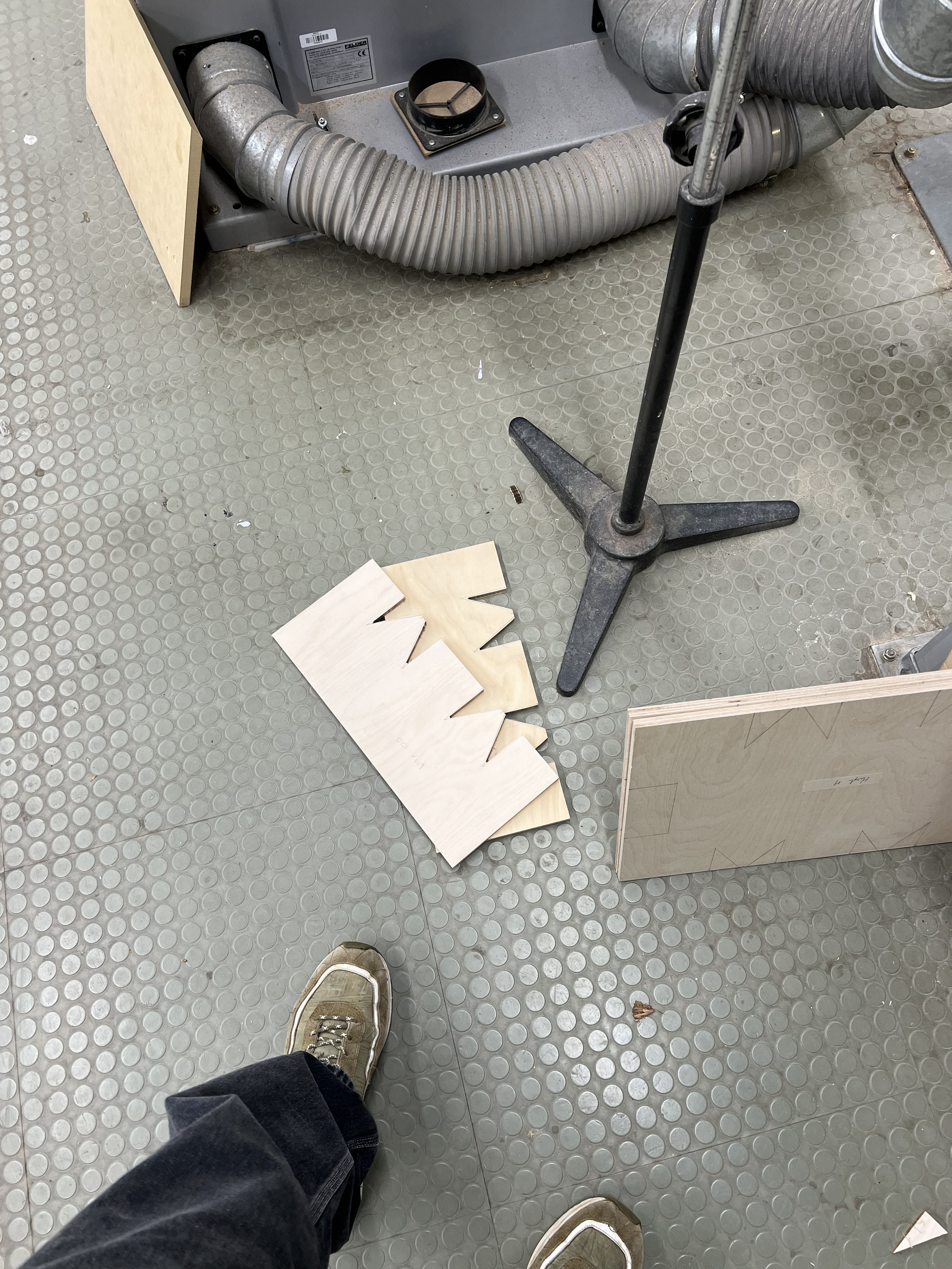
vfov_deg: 67.3
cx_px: 476
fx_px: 953
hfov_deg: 53.1
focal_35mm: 26
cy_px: 634
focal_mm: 5.7
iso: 80
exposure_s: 1/100
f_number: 1.5
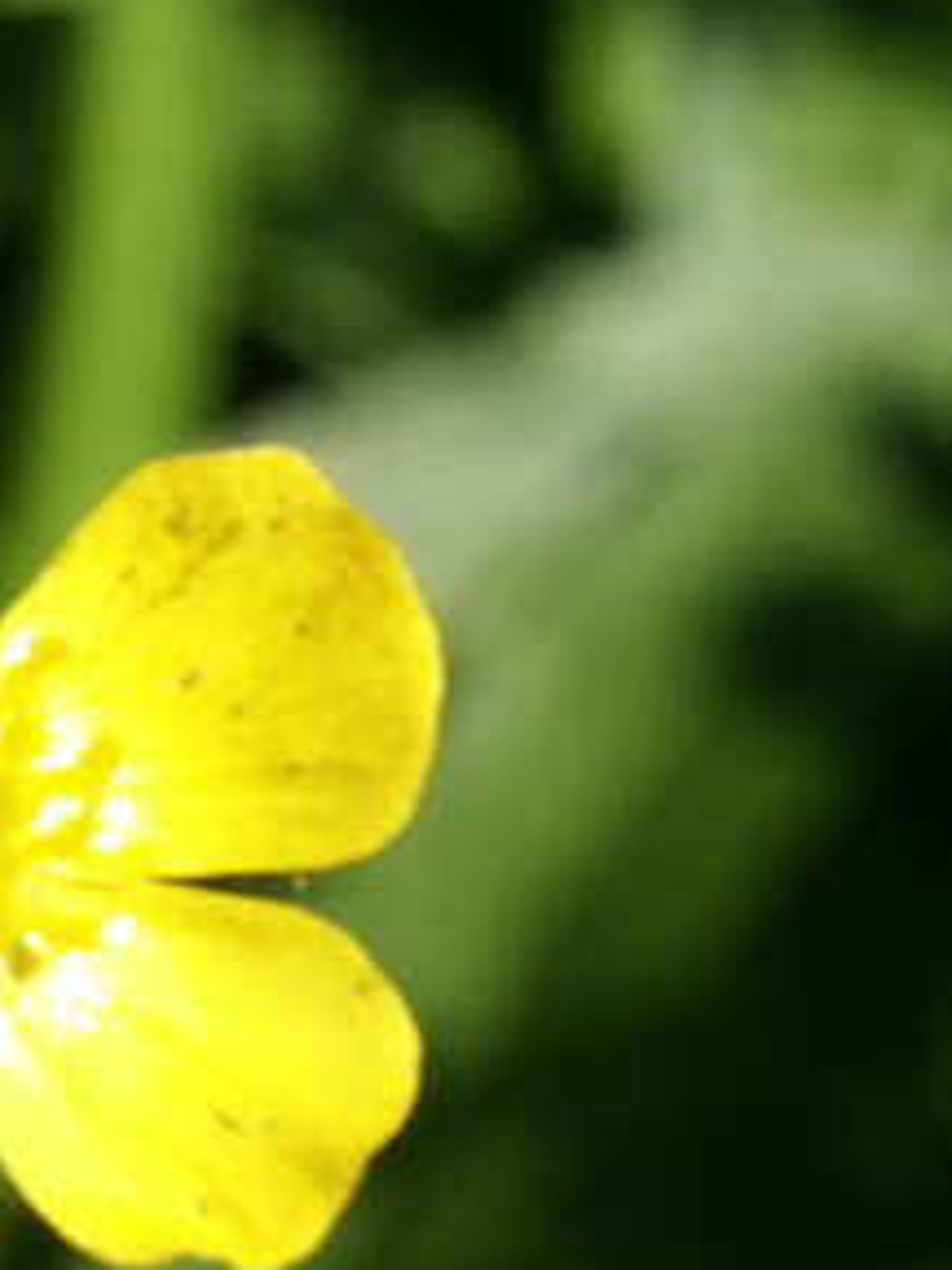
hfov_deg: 3.2
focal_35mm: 463
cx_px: -101
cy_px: 950
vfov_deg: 4.3
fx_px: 16978
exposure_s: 1/180
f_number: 9.5
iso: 100
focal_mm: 50.69
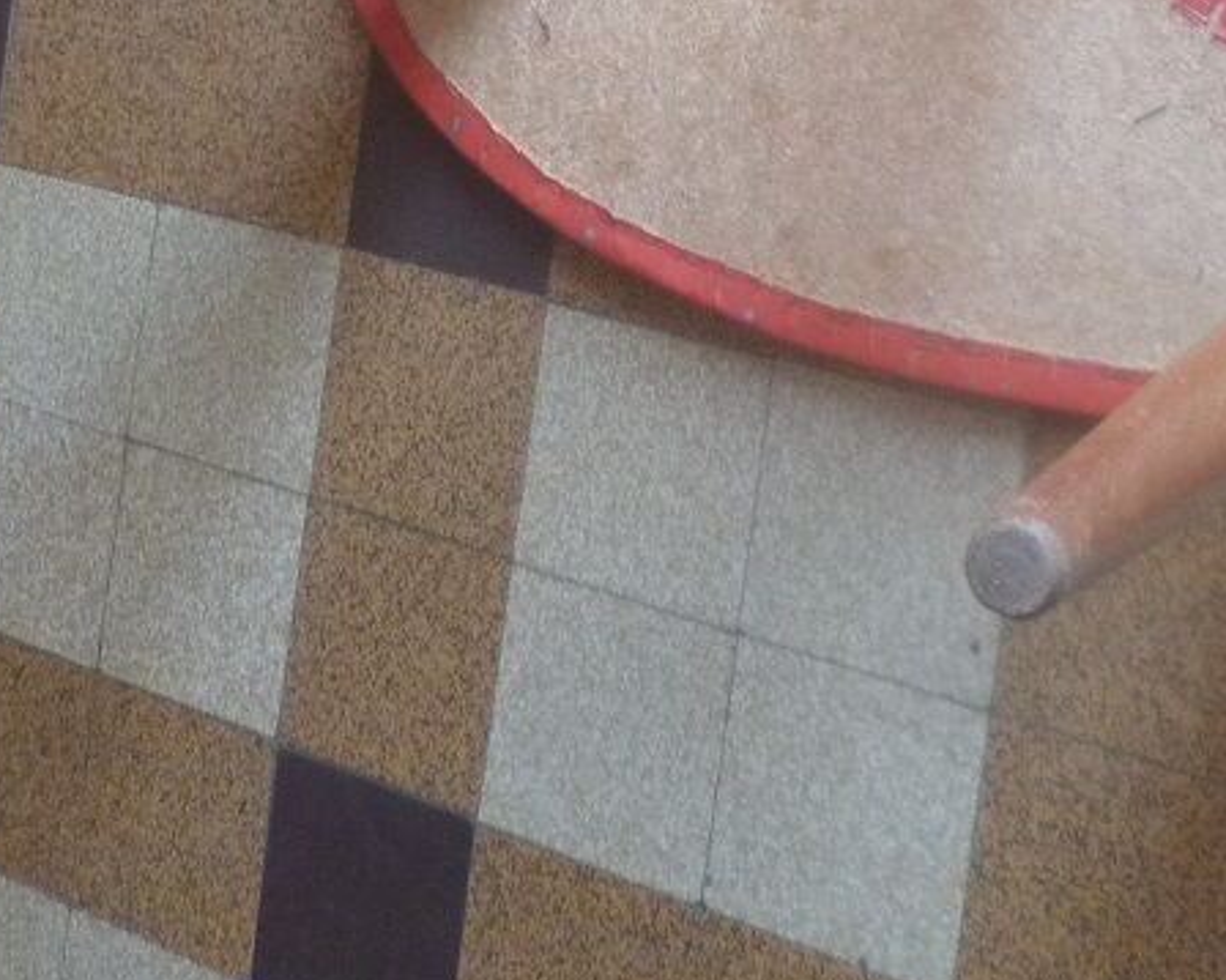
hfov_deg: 28.2
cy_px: -186
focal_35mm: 67
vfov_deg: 21.3
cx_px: 750
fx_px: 2430
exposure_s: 1/60
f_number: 2.5
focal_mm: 4.3
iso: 200
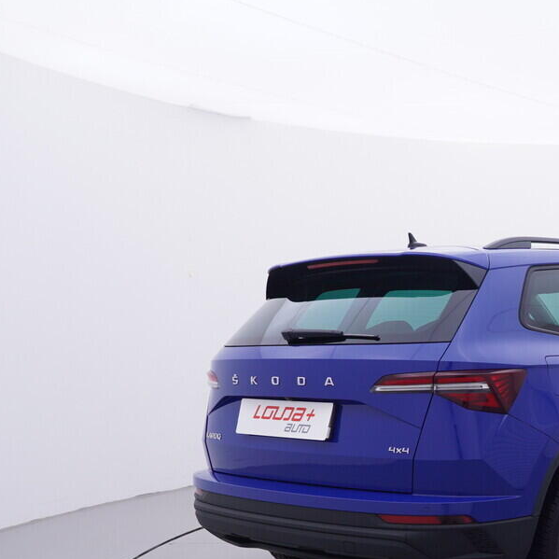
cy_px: 429
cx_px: 591
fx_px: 841
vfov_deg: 35.8
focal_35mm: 46
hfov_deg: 32.9
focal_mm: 15
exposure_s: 1/80
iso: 200
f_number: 5
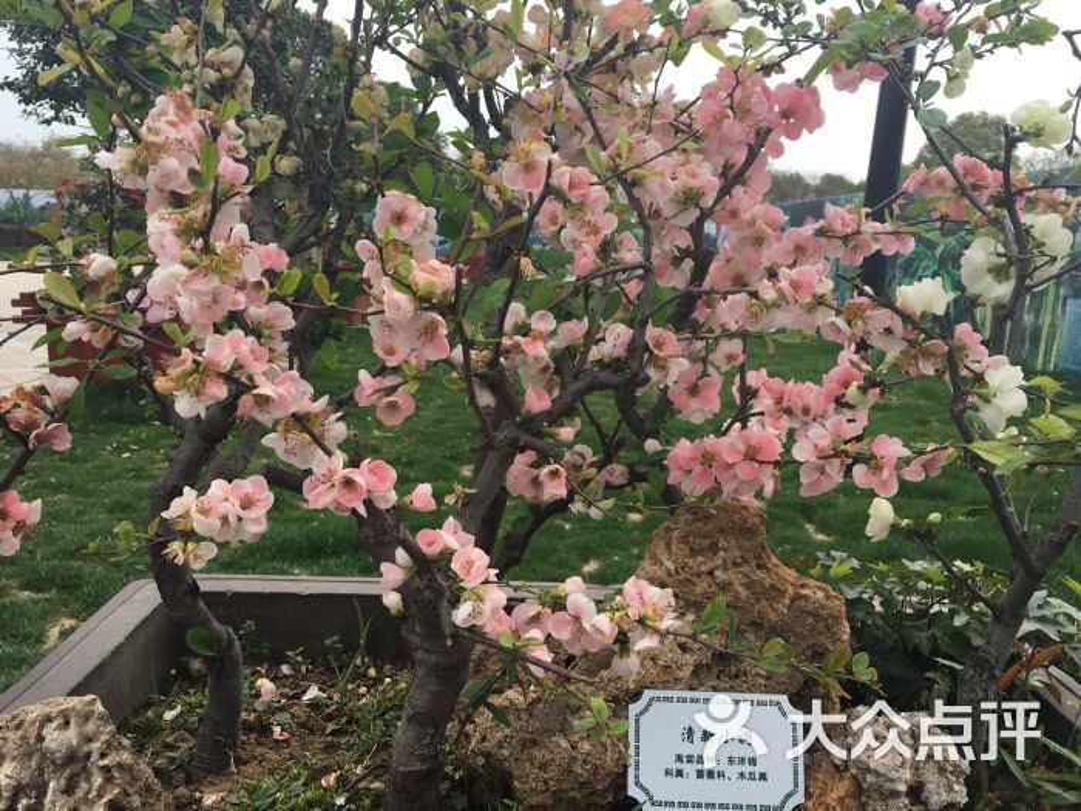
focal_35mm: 29
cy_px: 406
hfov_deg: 61.7
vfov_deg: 48.2
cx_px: 540
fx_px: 906
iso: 25
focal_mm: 4.15
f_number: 2.2
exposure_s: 1/754
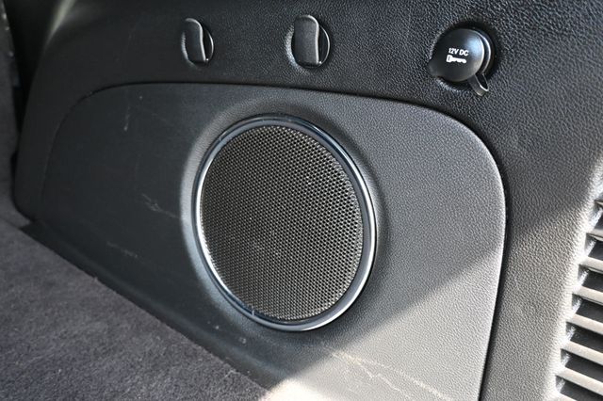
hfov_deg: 67.4
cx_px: 302
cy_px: 200
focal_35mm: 27
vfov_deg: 47.9
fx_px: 452
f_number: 3.5
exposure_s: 1/125
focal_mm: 18
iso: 1600
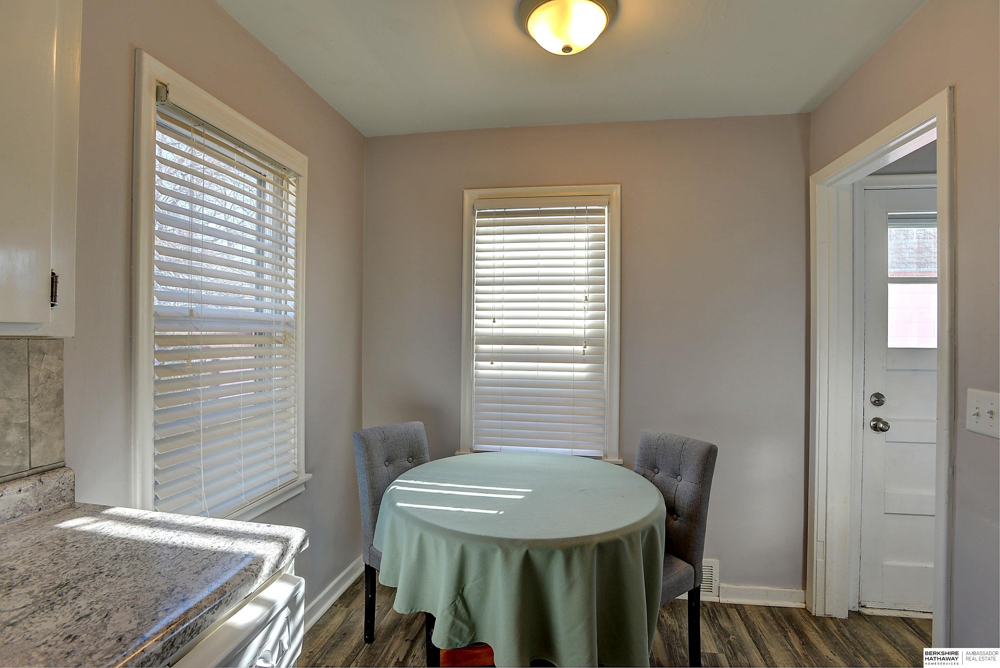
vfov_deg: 70.5
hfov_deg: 93.3
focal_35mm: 17
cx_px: 500
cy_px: 334
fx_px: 472
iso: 400
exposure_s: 1/80
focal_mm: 17
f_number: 9
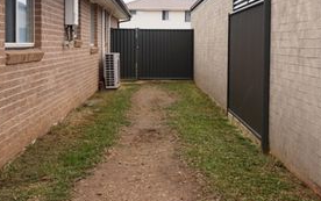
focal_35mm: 52
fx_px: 455
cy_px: 66
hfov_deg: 38.8
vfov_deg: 24.8
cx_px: 163
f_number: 6.3
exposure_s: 1/80
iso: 100
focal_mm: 20
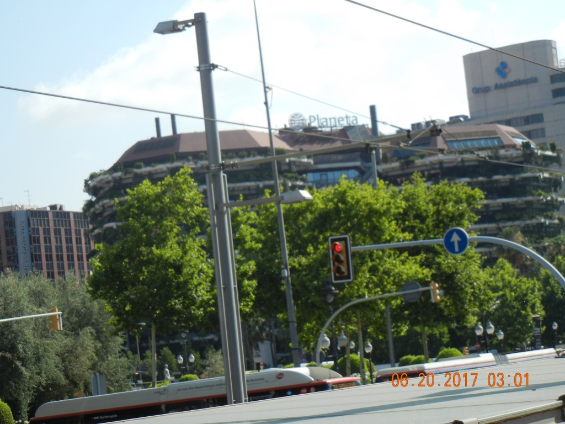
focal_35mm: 102
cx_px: 282
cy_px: 212
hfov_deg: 19.3
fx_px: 1665
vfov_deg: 14.5
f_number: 4.5
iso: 160
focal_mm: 18.3
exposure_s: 1/738
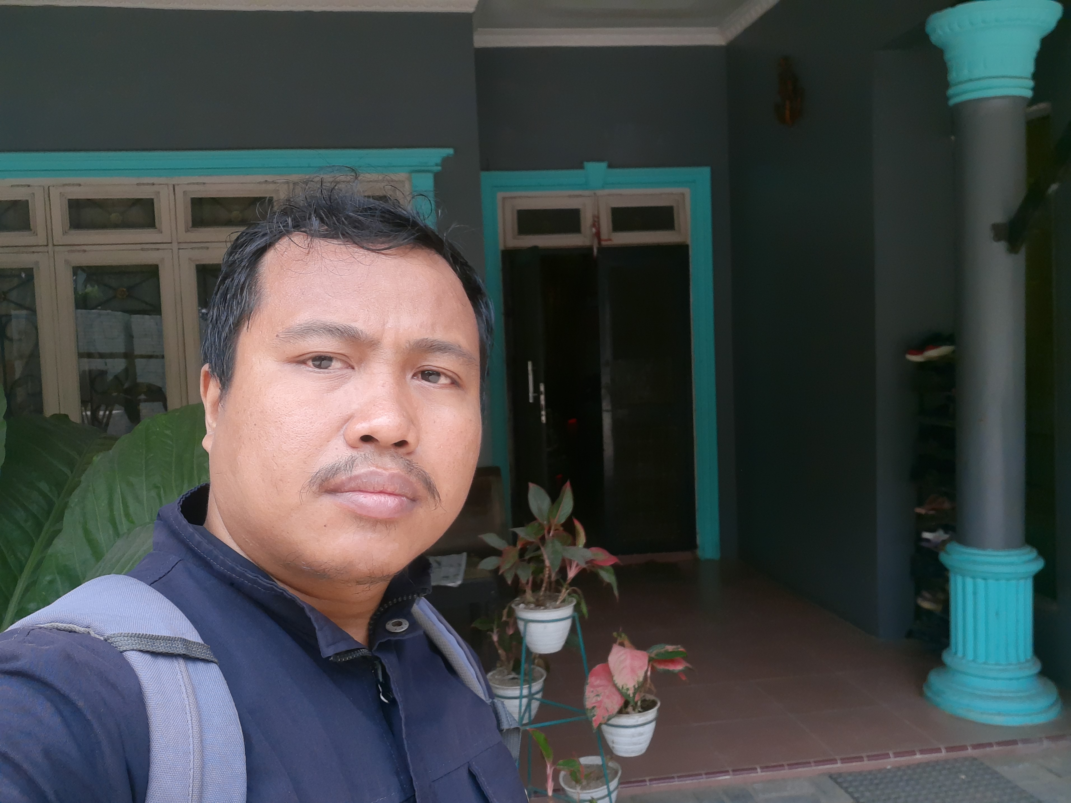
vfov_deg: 54.9
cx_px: 536
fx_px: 773
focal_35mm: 25
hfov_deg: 69.4
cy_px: 402
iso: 64
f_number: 2
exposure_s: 1/282
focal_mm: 3.4
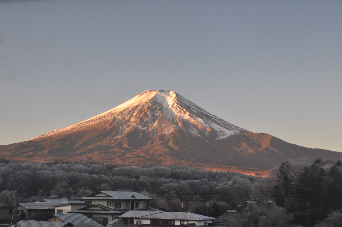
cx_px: 171
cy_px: 114
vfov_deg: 25.0
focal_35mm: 54
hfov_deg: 36.9
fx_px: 512
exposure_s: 1/80
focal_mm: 36
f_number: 4.5
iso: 200
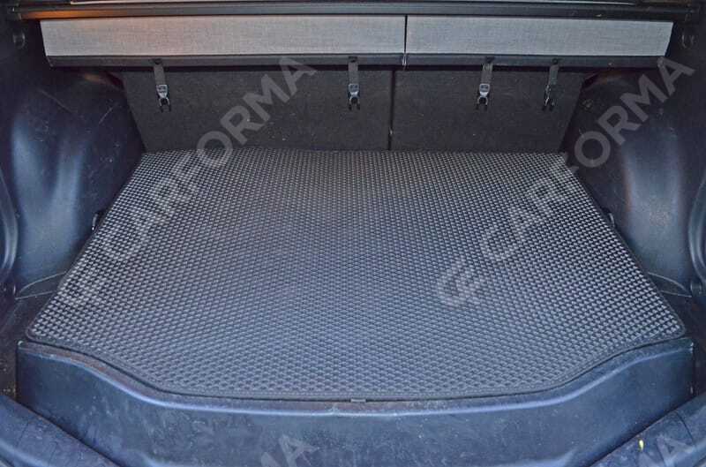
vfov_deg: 43.4
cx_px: 353
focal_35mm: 30
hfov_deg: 62.1
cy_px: 234
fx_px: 587
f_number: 3.8
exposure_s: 1/15
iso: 3200
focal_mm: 20
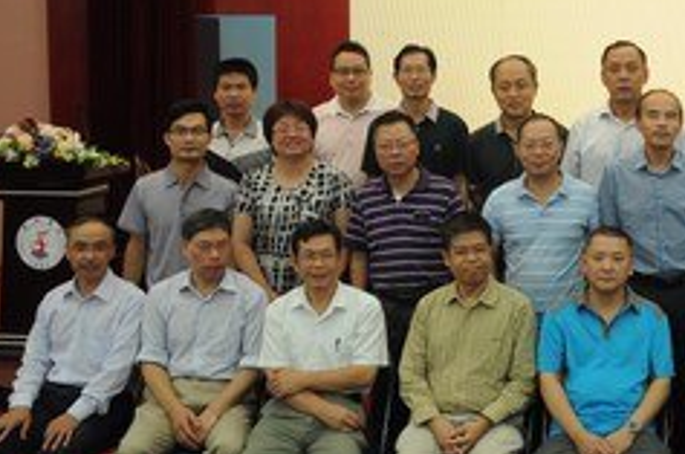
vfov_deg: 23.4
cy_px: 95
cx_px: 691
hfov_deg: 32.2
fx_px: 1082
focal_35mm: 57
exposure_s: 1/20
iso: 640
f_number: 3.5
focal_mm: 18
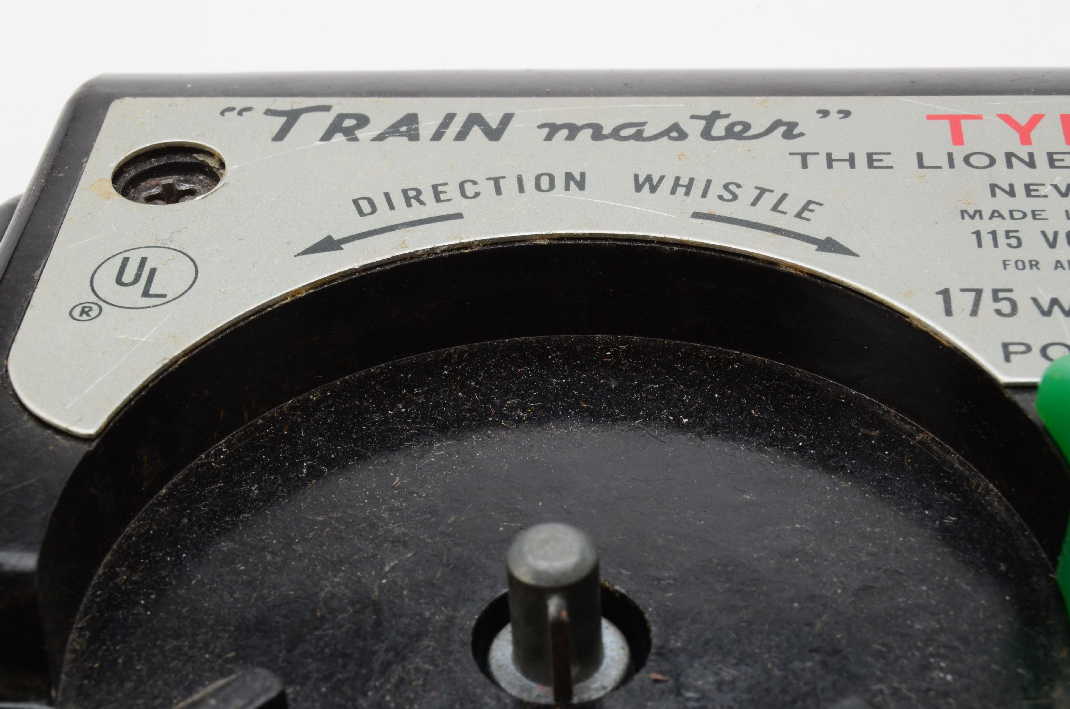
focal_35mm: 82
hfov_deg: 24.7
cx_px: 535
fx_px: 2447
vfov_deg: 16.5
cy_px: 354
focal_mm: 55
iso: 100
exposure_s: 1/160
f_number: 20
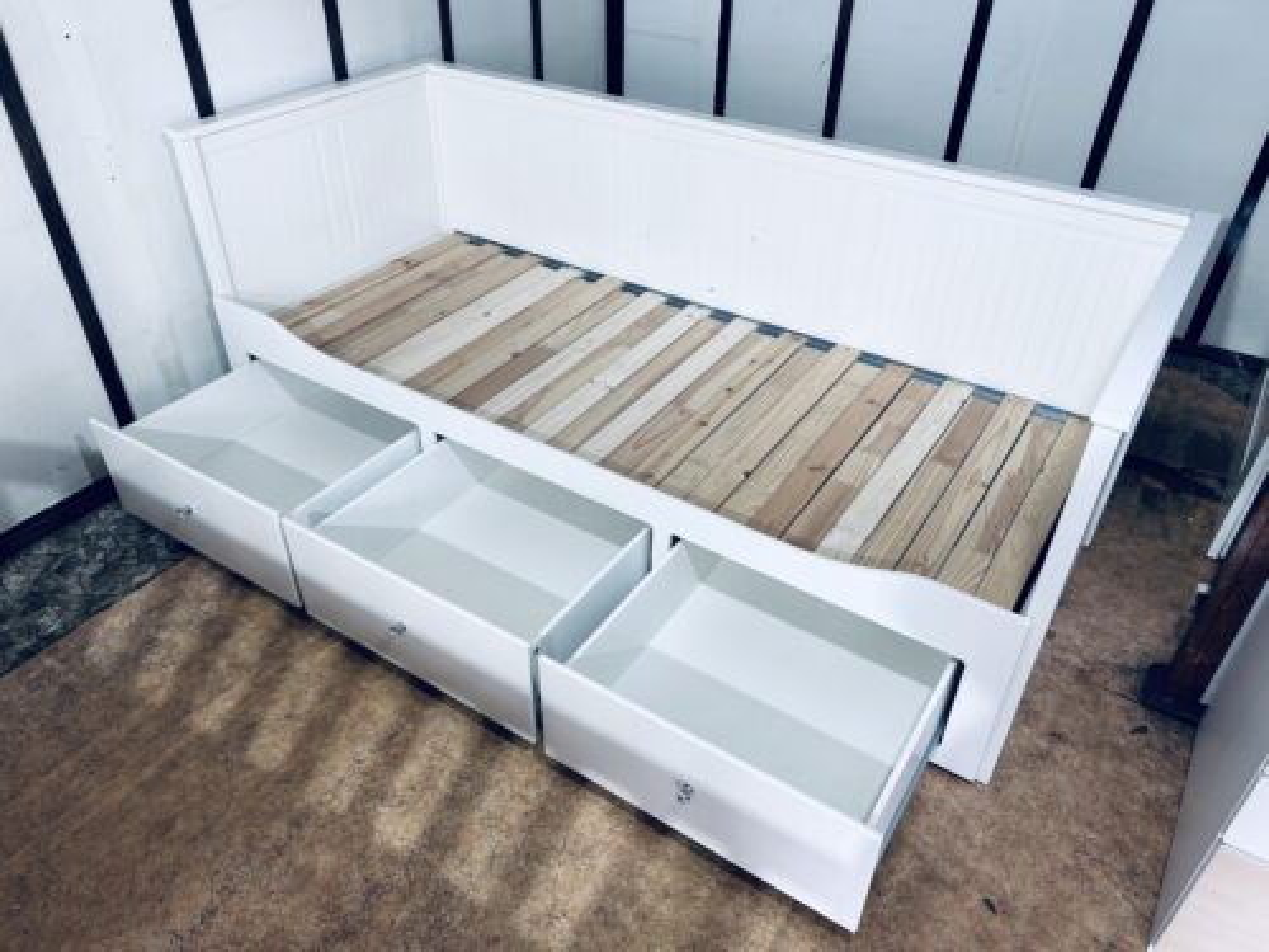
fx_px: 953
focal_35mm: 26
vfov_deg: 53.1
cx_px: 634
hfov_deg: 67.3
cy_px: 476
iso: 64
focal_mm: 5.7
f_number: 1.5
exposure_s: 1/100
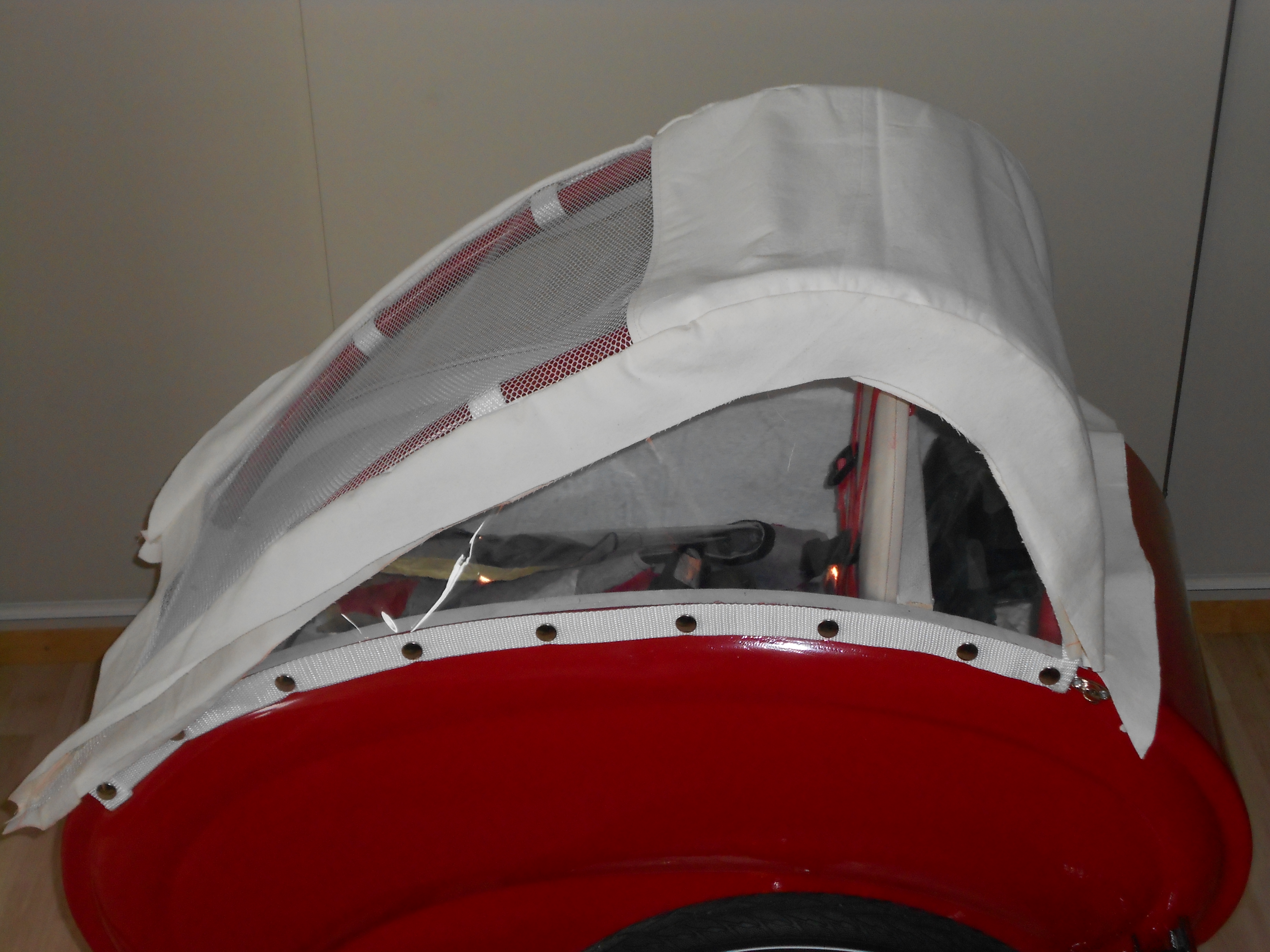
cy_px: 476
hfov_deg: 34.3
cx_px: 635
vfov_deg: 26.1
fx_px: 2055
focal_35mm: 56
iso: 200
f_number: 4.9
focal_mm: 10
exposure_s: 1/60
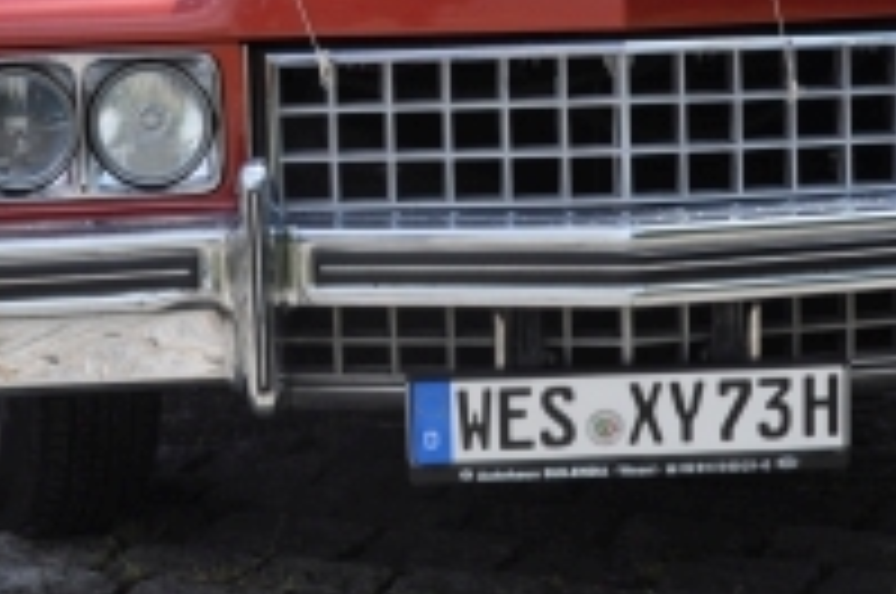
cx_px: 428
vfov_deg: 10.0
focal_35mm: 136
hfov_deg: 15.1
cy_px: 218
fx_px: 3379
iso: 400
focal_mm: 30
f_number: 5.6
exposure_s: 1/1600
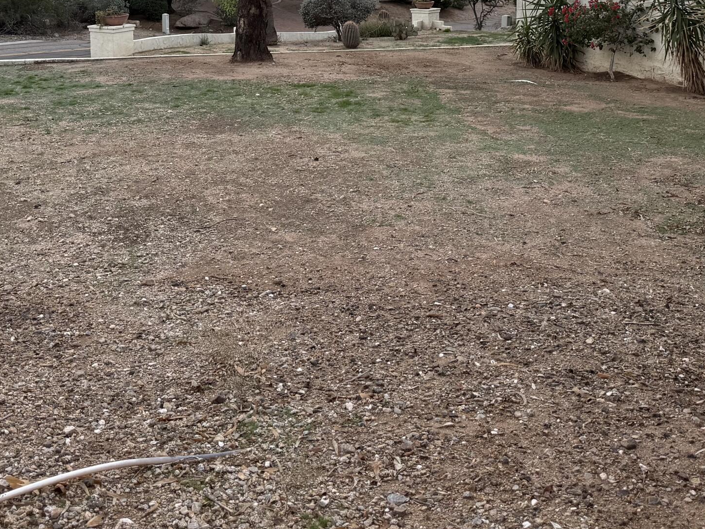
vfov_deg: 27.3
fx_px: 1018
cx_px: 286
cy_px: -11
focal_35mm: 50
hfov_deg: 38.1
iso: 80
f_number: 1.78
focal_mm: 6.76
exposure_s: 1/1230
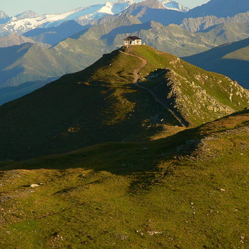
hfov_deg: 5.8
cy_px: 126
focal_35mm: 301
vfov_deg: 5.8
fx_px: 2450
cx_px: 147
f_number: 3.6
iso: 80
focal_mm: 45.2
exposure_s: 1/160
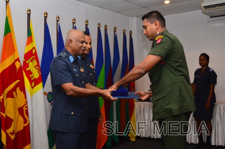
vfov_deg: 29.8
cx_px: 112
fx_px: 281
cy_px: 74
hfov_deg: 43.7
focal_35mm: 45
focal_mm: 30
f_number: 7.1
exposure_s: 1/100
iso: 800
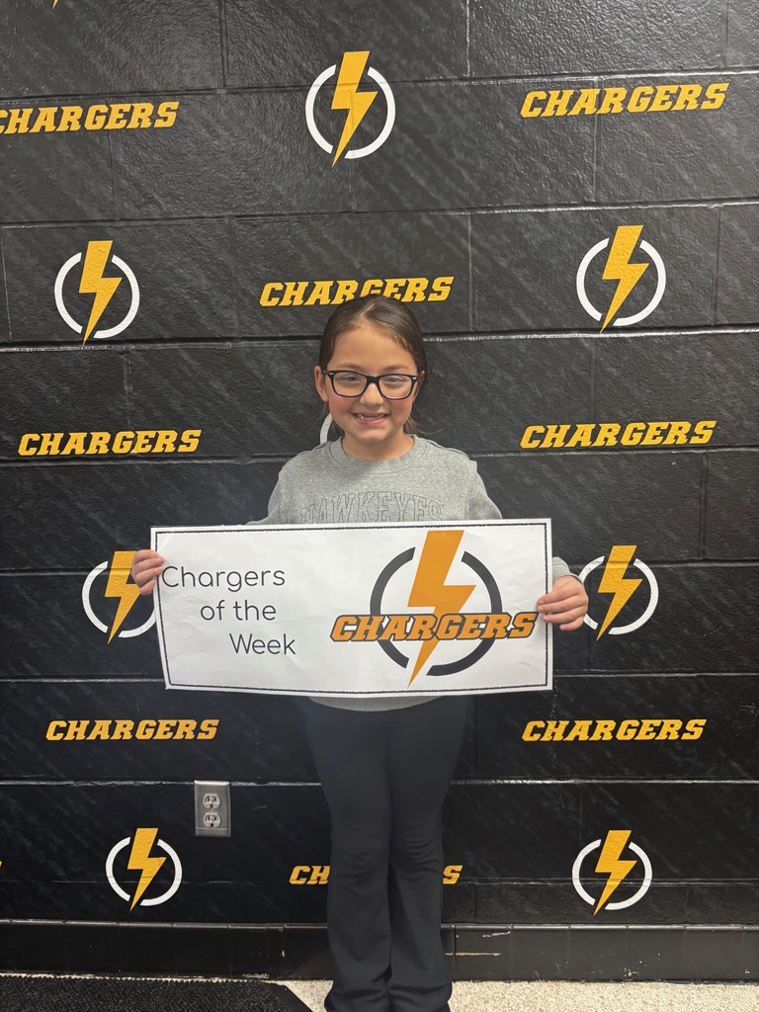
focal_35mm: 26
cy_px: 506
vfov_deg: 67.3
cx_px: 380
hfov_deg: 53.1
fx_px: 760
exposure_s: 1/60
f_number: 1.6
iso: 250
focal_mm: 5.96
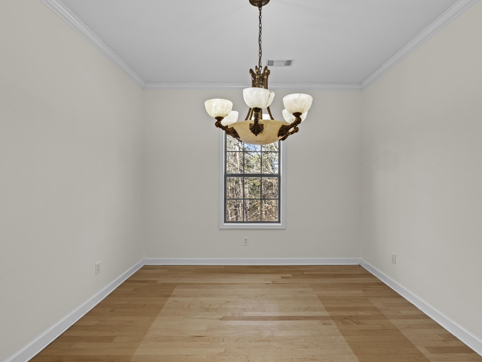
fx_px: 237
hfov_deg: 91.0
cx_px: 253
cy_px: 186
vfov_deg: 74.7
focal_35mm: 17
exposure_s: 1/3
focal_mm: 10
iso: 200
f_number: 7.1
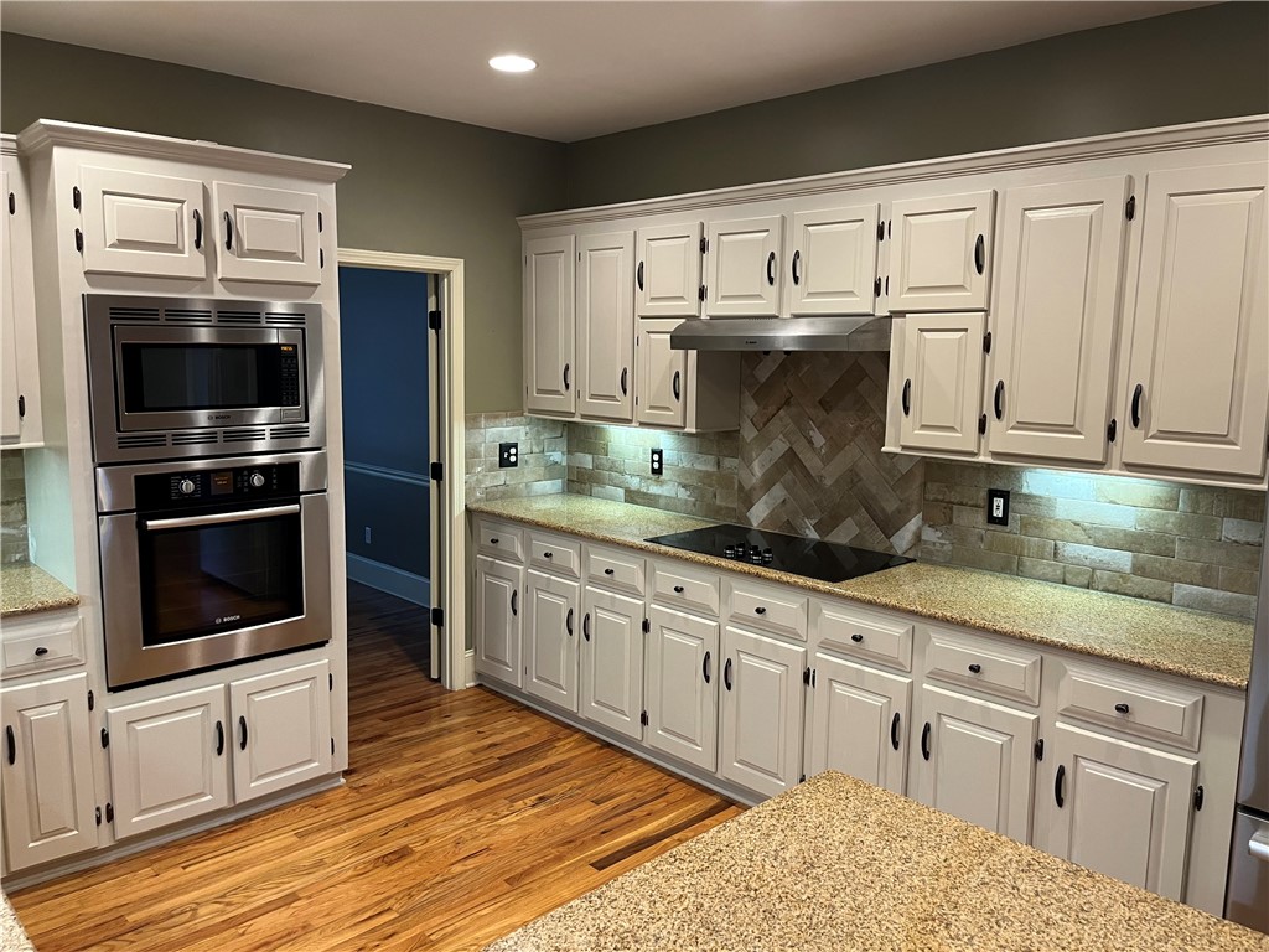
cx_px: 634
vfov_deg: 53.1
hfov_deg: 67.3
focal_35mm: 26
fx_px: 953
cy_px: 476
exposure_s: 1/60
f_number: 1.6
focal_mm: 5.1
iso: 160
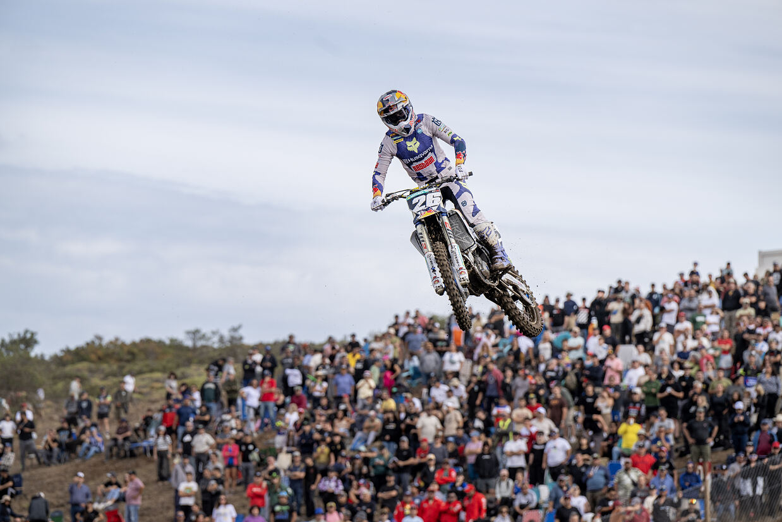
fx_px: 4345
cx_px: 391
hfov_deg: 10.3
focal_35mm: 200
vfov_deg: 6.9
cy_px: 261
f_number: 5
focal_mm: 200
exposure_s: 1/1250
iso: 200
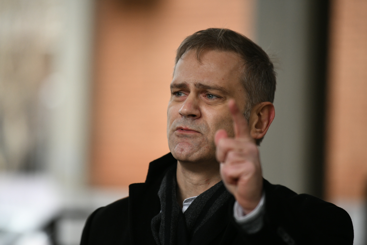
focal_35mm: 200
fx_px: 2039
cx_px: 184
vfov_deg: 6.9
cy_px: 122
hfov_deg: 10.3
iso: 1600
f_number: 2.8
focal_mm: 200
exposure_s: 1/1600
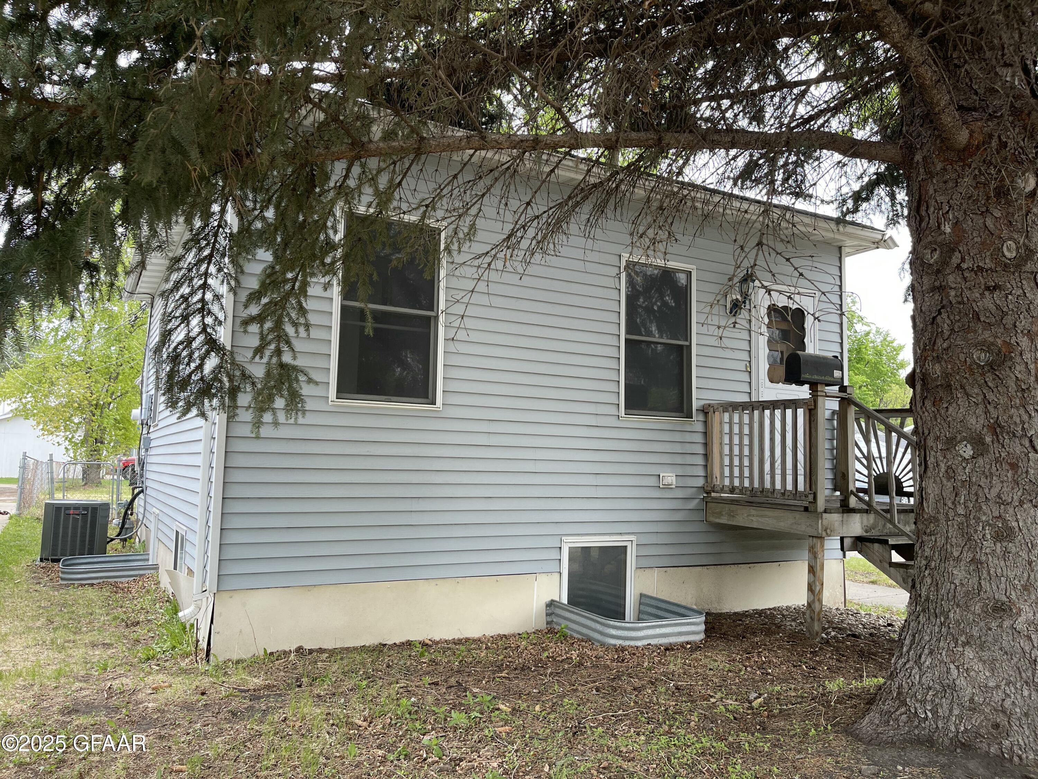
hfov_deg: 69.4
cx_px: 519
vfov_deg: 54.9
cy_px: 390
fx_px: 750
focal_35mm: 25
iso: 32
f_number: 1.6
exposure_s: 1/301
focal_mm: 5.1
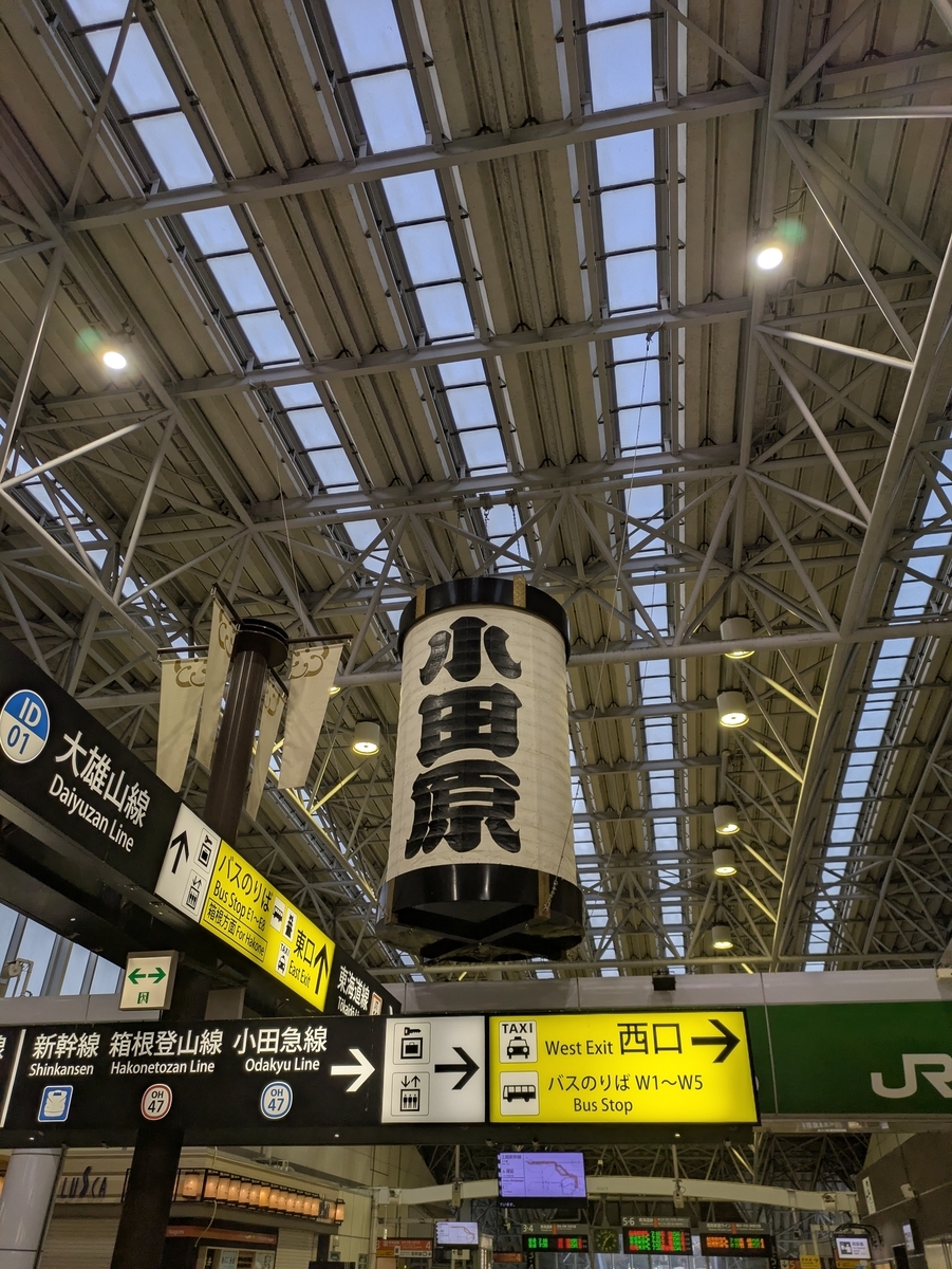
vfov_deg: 69.4
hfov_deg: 54.9
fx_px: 916
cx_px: 476
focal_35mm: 25
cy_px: 634
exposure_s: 1/370
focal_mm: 5.43
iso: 42
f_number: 1.89
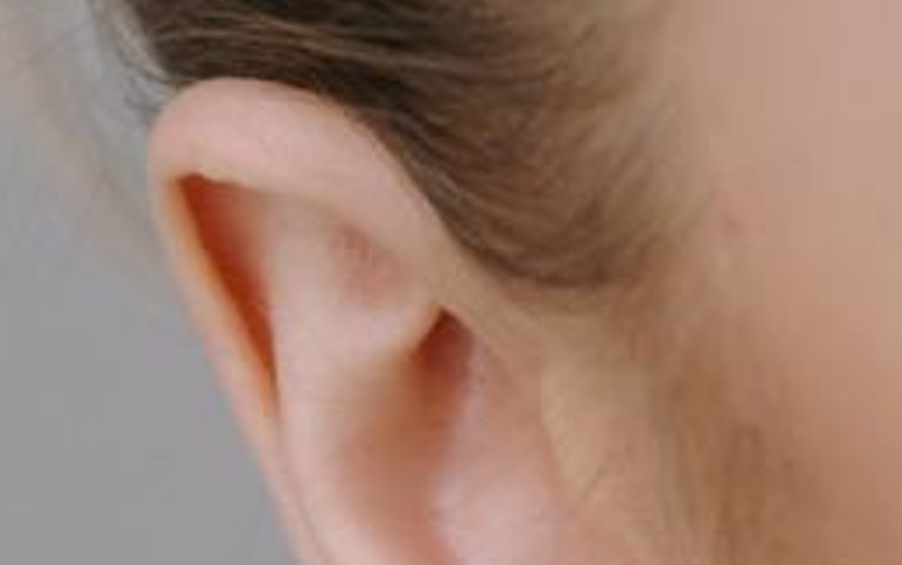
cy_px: 1035
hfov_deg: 9.7
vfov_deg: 6.0
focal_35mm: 215
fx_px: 5289
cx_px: 672
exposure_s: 1/125
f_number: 4
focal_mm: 35
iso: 1000
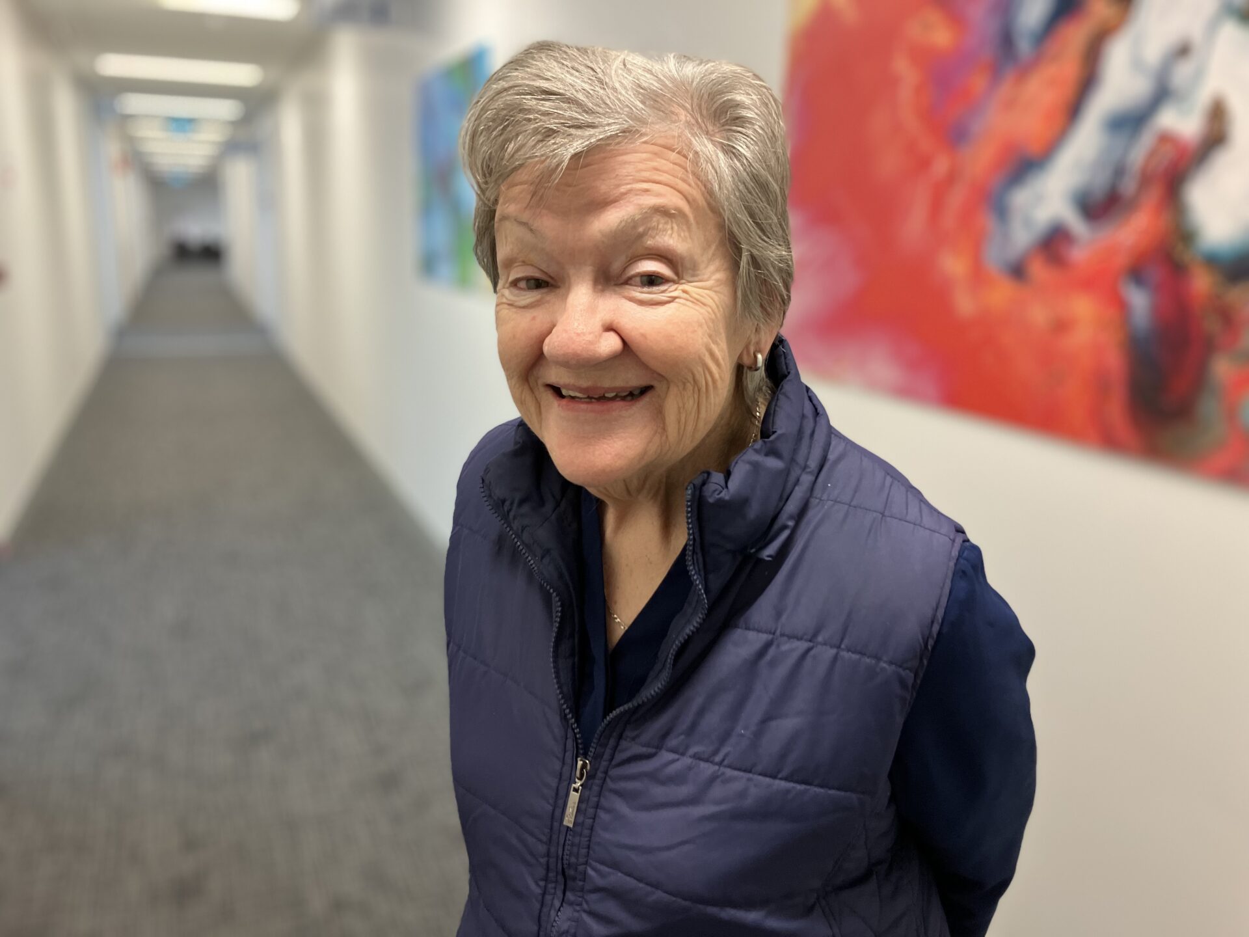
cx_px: 624
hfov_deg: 63.4
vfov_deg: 49.7
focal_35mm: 28
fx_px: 1010
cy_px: 468
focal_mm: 3.99
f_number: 1.8
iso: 125
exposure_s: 1/50
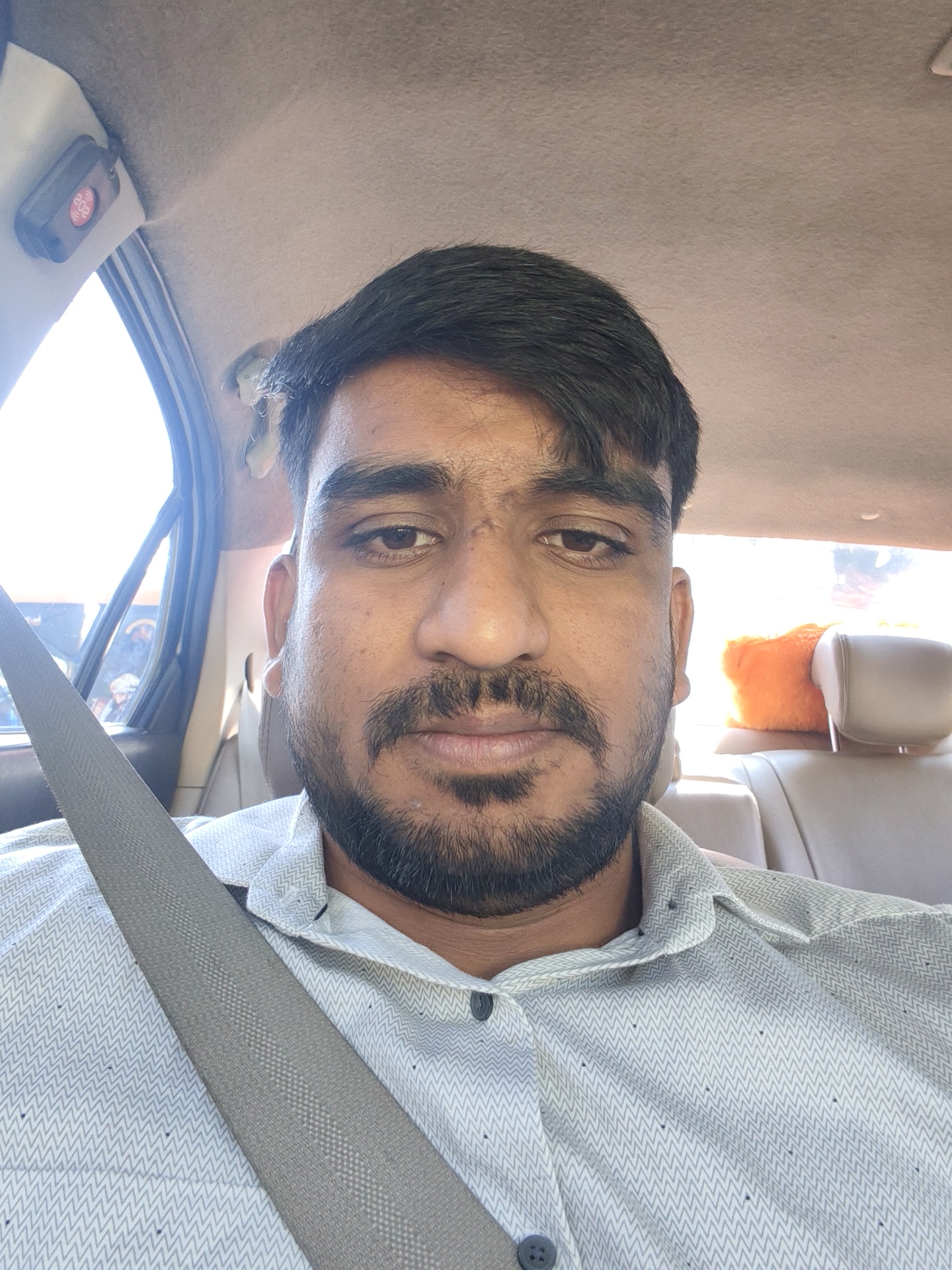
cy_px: 635
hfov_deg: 61.1
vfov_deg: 76.4
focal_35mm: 22
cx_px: 476
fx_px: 807
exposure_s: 1/50
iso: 505
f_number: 2.2
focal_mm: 2.68
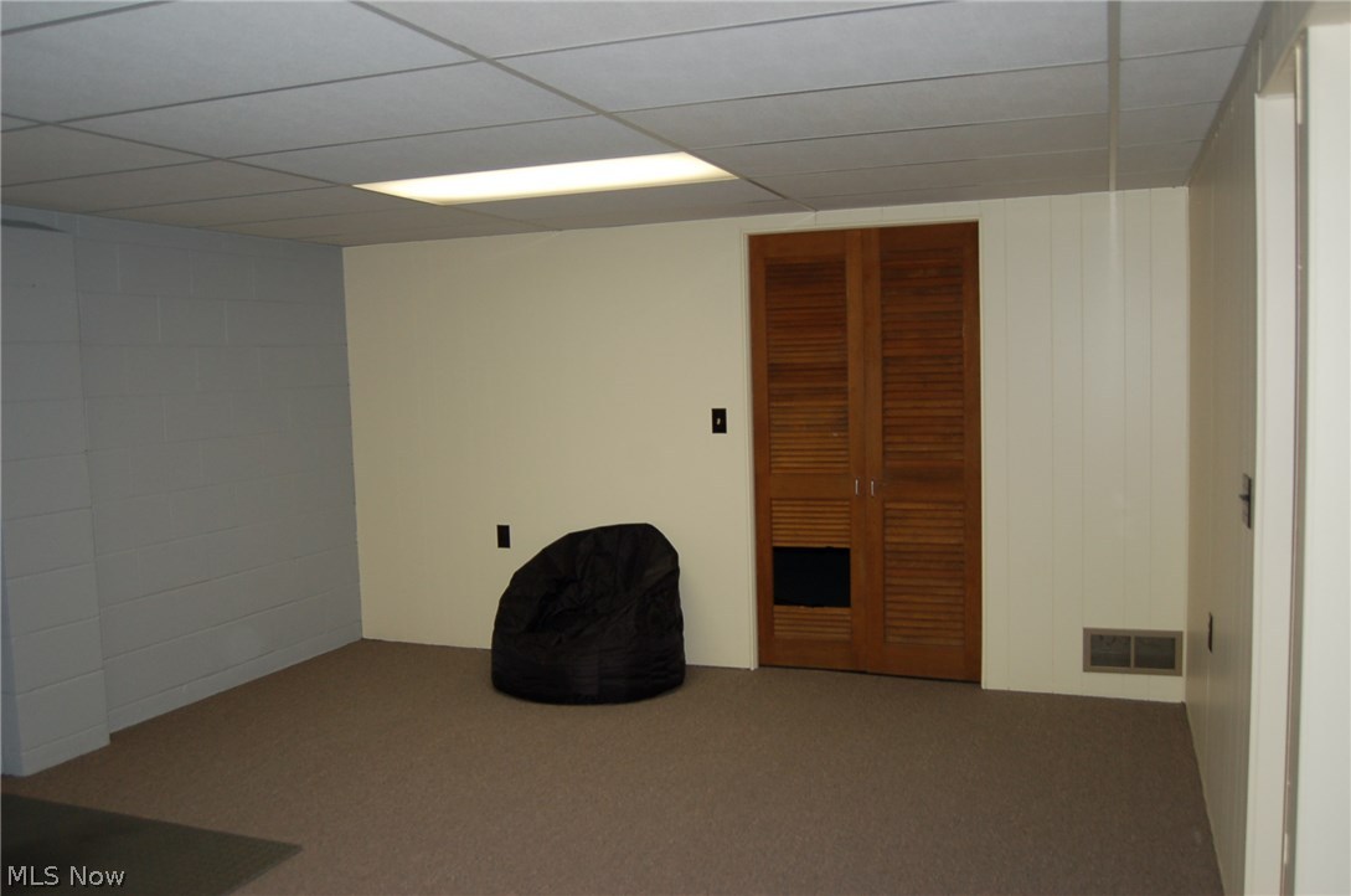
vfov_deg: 43.5
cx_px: 676
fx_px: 1124
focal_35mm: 30
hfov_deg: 62.0
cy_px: 448
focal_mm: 20
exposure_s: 1/60
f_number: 3.8
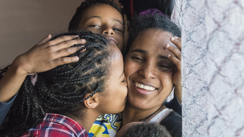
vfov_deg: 20.0
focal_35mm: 60
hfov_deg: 34.8
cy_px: 80
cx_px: 146
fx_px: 388
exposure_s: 1/160
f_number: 6.3
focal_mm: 44
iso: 2500
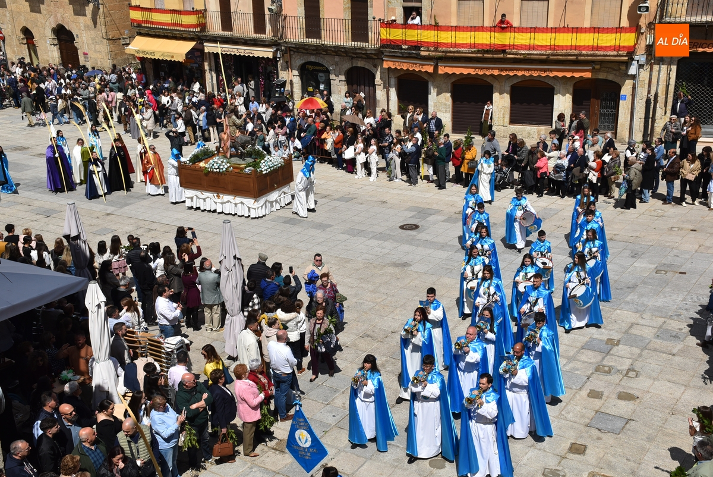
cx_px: 356
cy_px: 238
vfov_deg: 29.9
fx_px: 892
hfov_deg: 43.6
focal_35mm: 45
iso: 200
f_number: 11
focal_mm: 30
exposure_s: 1/500
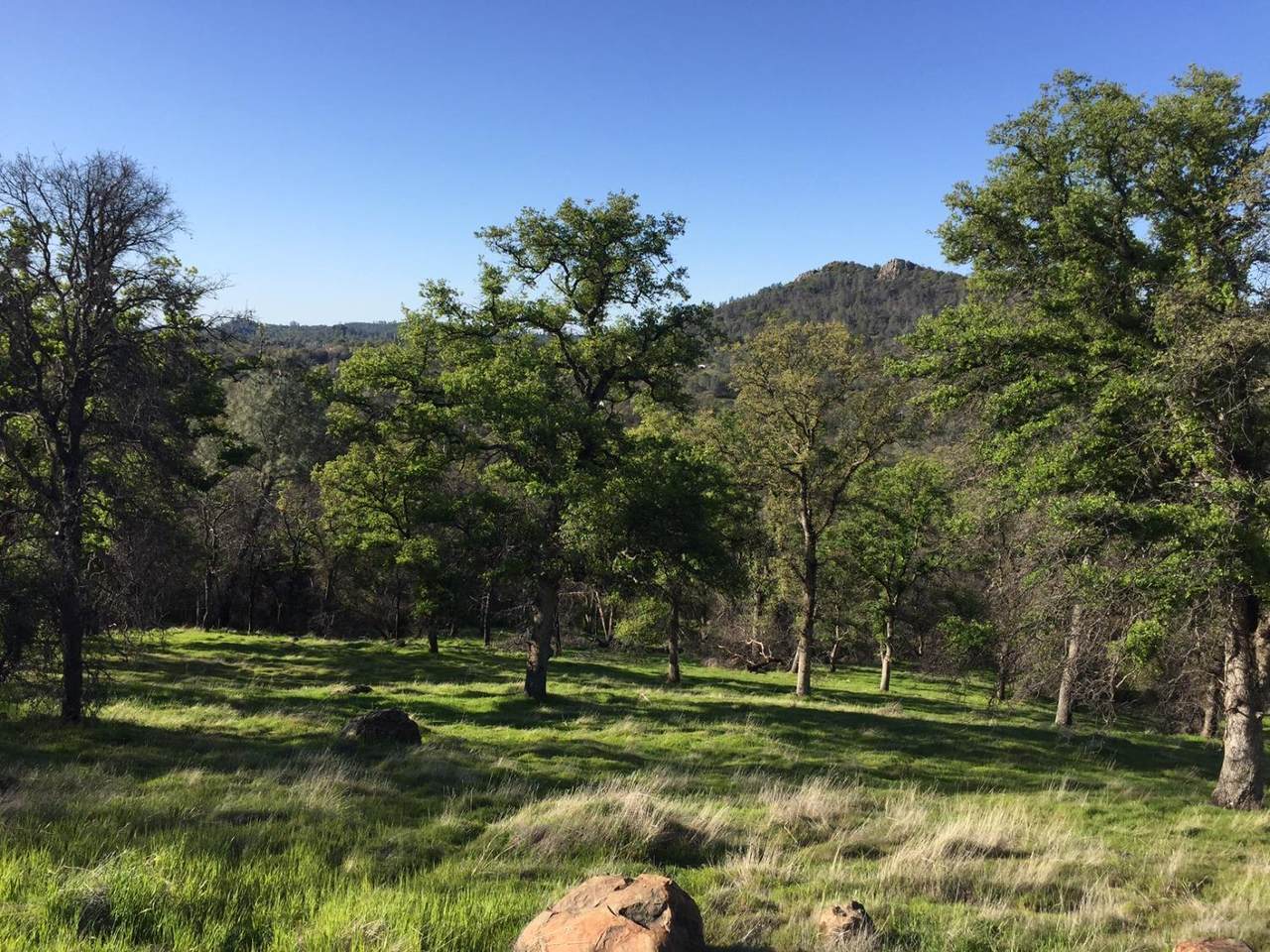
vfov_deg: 48.2
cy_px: 476
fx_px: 1064
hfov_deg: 61.7
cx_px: 635
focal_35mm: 29
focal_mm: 4.15
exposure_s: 1/1522
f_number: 2.2
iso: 32
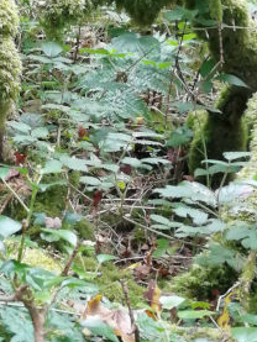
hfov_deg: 15.3
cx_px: -100
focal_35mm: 91
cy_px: 45
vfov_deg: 21.1
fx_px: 900
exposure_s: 1/33.3
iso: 320
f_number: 1.8
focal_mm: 3.95
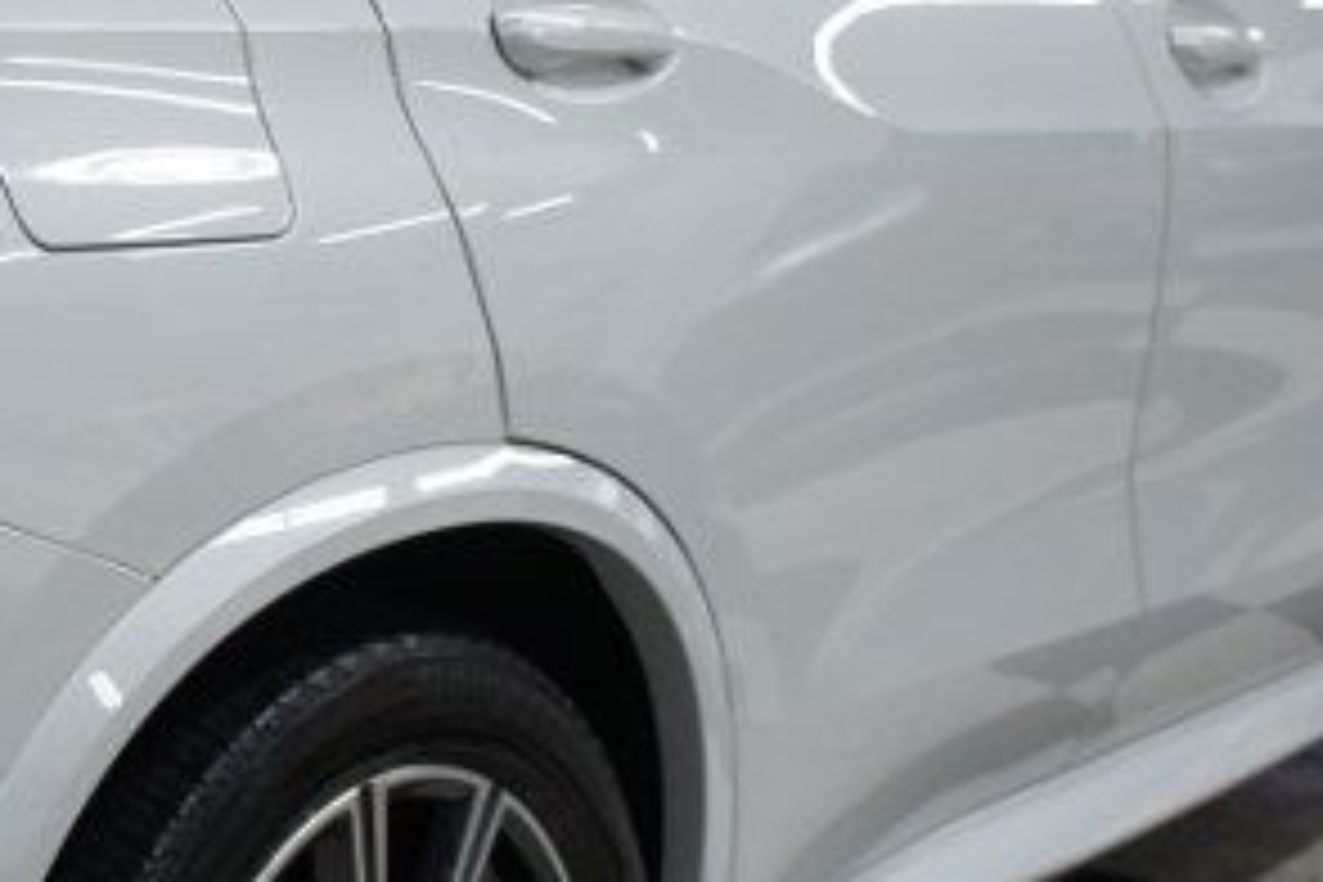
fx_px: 3454
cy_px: 362
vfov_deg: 14.5
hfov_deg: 20.2
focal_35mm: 94
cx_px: -292
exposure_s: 1/30
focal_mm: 18
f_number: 4
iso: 200
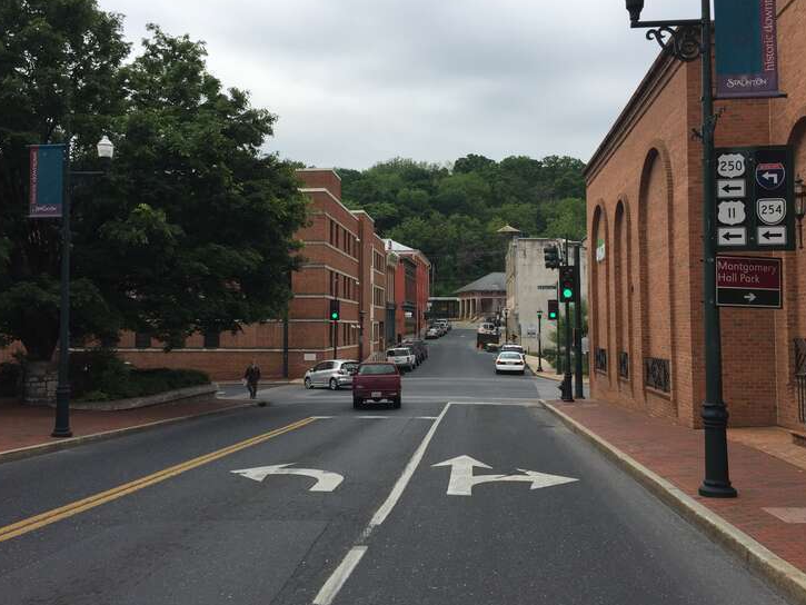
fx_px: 745
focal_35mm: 32
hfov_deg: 56.8
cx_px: 395
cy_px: 288
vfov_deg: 44.2
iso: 32
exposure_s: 1/2198
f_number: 2.2
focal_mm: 4.15
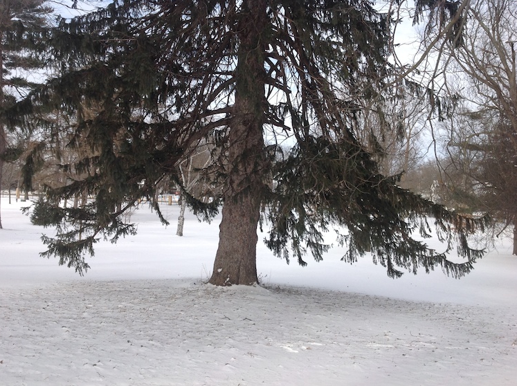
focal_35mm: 36
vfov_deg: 39.6
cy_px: 194
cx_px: 260
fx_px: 537
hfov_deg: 51.4
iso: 50
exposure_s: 1/1314
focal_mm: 4.28
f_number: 2.4
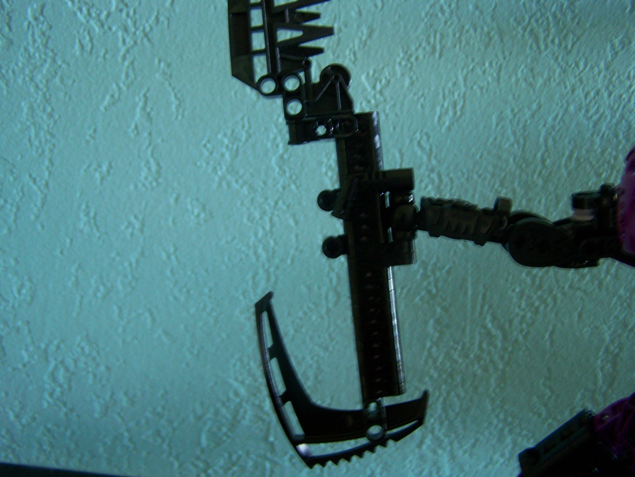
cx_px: 318
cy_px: 238
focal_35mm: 38
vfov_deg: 37.8
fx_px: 698
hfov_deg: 48.9
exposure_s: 1/8
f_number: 2.8
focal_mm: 6.3
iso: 160
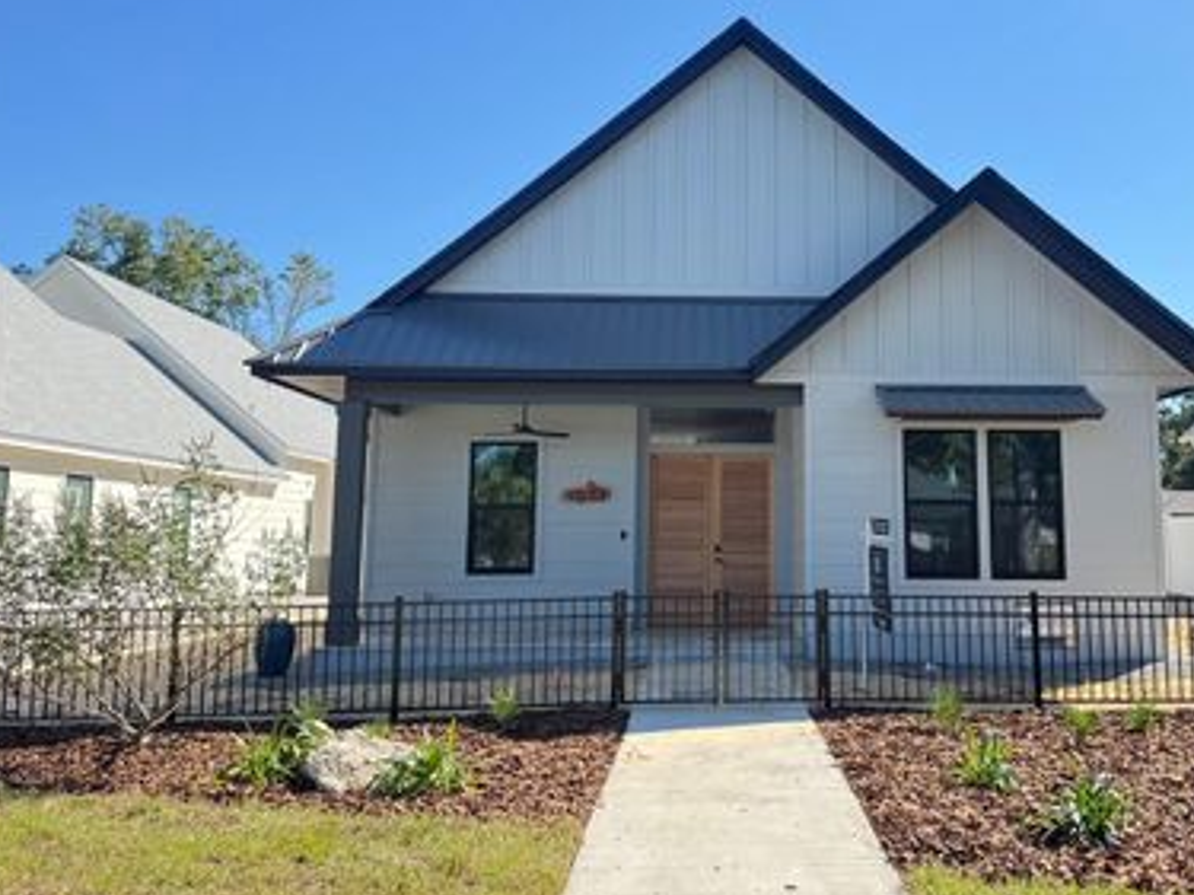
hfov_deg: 56.1
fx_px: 1103
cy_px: 393
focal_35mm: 32
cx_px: 755
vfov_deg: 44.1
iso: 80
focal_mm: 6.76
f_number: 1.78
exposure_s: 1/1172
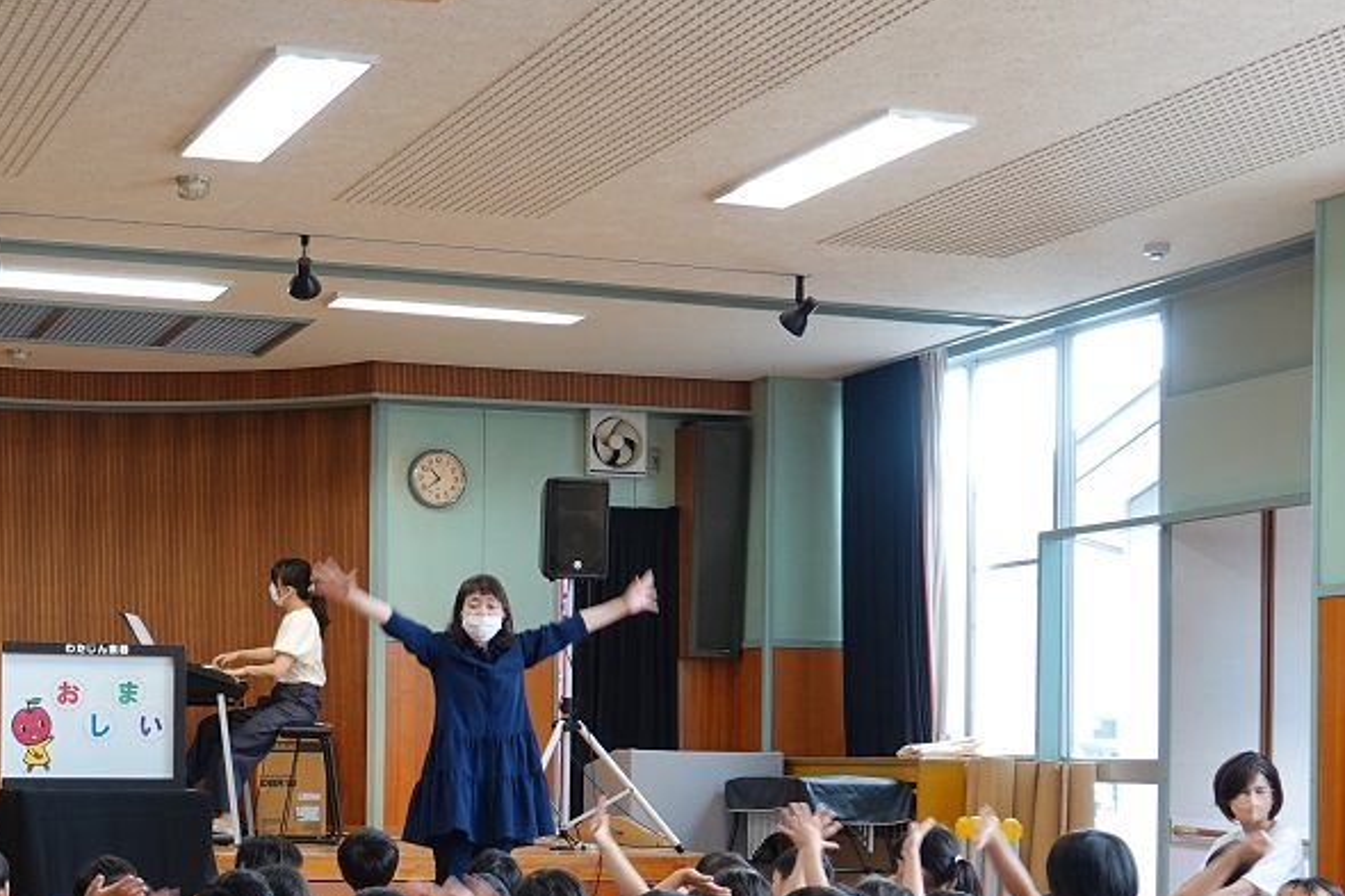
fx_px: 2204
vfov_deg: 22.6
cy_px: 748
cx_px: 237
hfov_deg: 32.8
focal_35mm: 59
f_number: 2.8
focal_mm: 10.8
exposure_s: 1/30
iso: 125
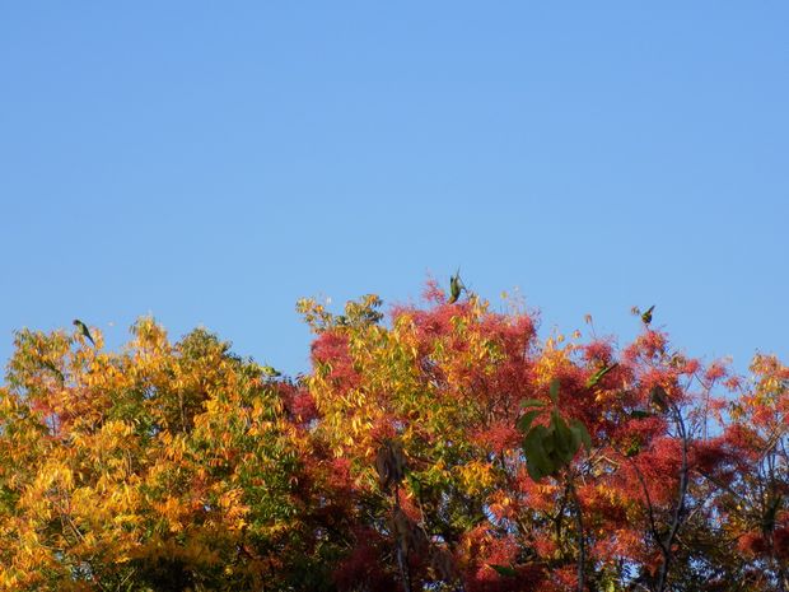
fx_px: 2439
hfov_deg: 18.4
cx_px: 394
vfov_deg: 13.8
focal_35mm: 107
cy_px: 296
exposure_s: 1/250
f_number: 4.7
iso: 80
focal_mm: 19.1
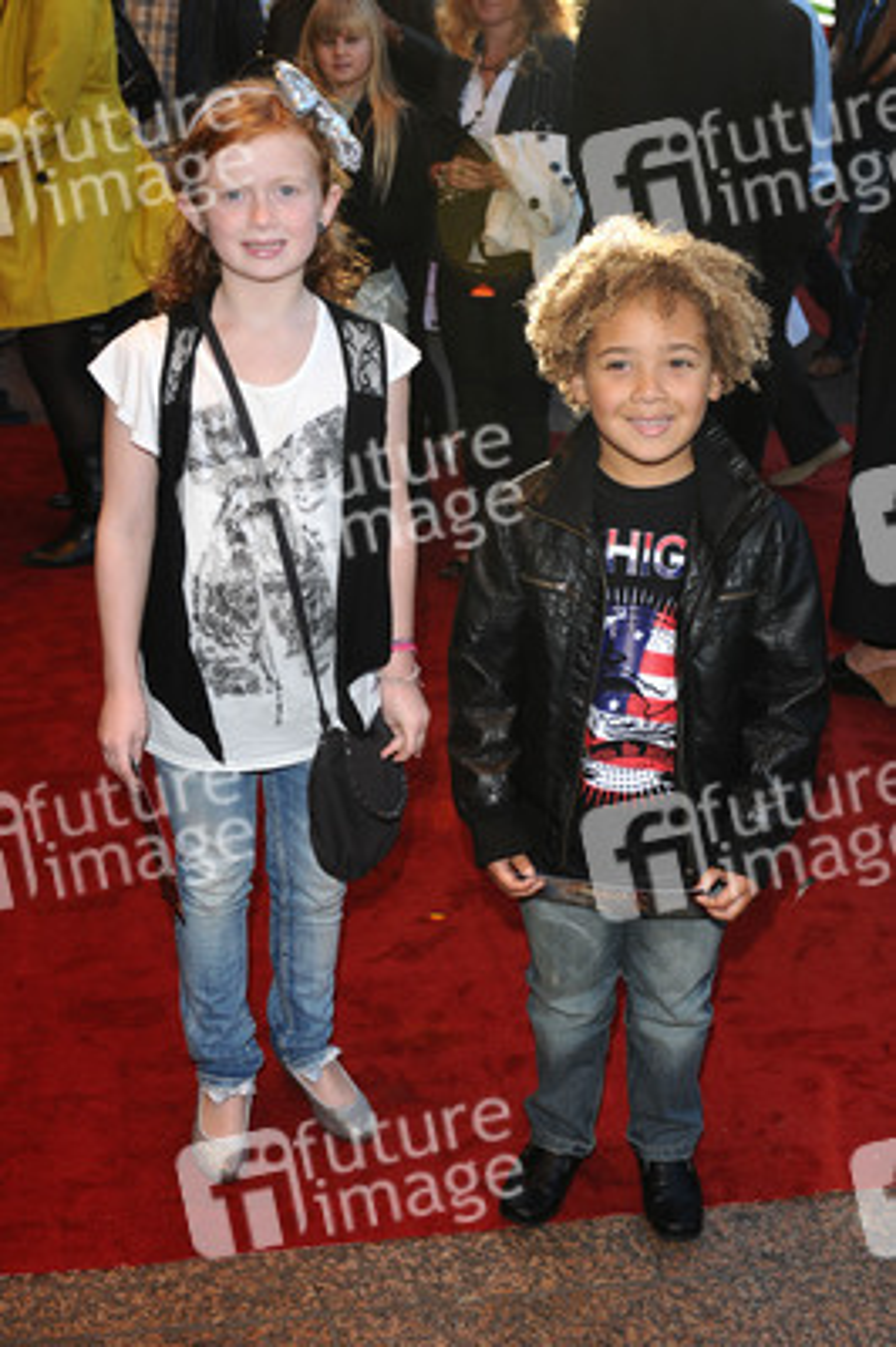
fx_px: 1739
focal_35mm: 46
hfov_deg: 28.9
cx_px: 448
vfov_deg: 42.4
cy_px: 674
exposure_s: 1/160
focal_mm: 31
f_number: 5
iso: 200
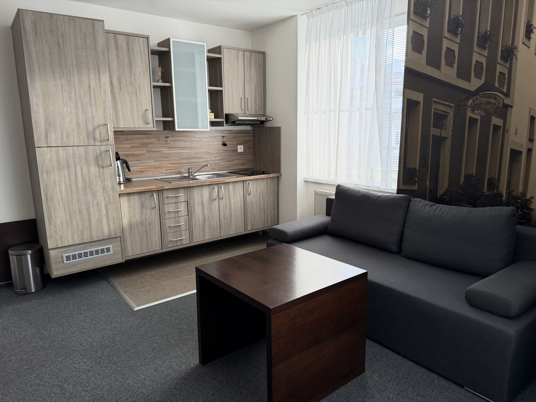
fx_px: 372
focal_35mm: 24
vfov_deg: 56.8
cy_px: 201
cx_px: 268
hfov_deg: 71.6
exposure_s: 1/73
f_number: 1.78
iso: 200
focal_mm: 6.76
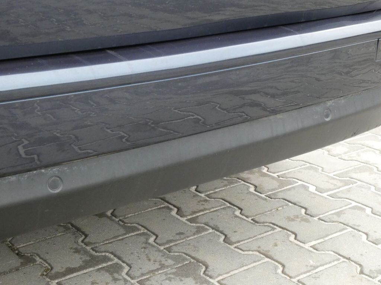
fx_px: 671
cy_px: 142
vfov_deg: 24.0
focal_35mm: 61
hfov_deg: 31.7
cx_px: 190
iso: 800
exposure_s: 1/80
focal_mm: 10.8
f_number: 5.6
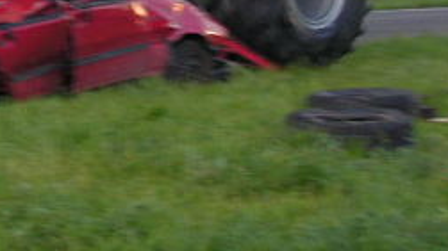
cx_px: 30
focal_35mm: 128
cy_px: -70
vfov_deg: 9.3
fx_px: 1520
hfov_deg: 16.5
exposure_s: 1/60
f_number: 3.3
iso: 100
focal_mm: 9.9
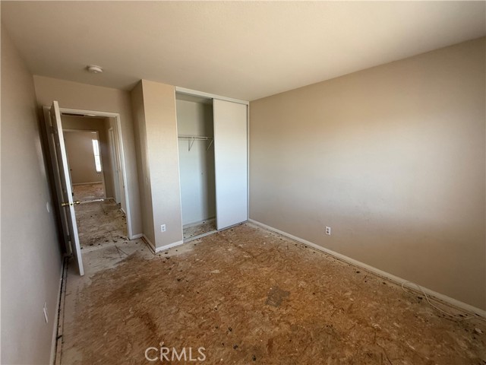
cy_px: 182
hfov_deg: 102.1
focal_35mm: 14
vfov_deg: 85.7
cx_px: 243
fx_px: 197
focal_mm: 2.22
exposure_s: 1/99
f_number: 2.2
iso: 160
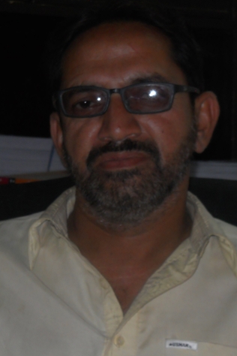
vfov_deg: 13.8
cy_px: 178
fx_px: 1471
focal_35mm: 149
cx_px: 111
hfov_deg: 9.2
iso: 200
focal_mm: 17.48
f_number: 5.3
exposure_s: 1/60
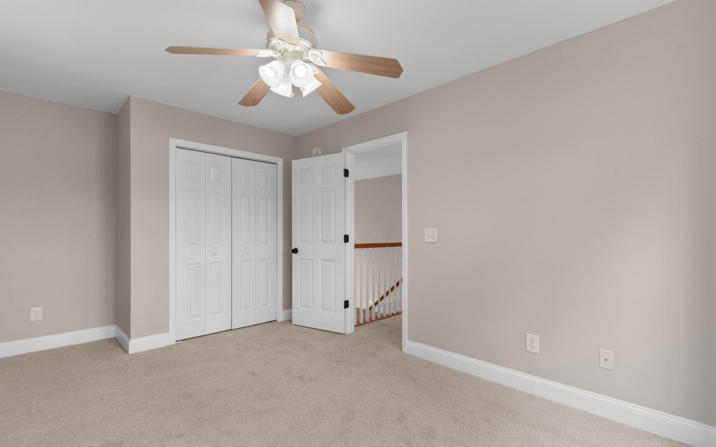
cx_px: 347
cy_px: 225
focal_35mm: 16
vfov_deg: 71.2
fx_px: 312
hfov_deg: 97.8
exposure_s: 1/6
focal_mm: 10
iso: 100
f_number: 4.5
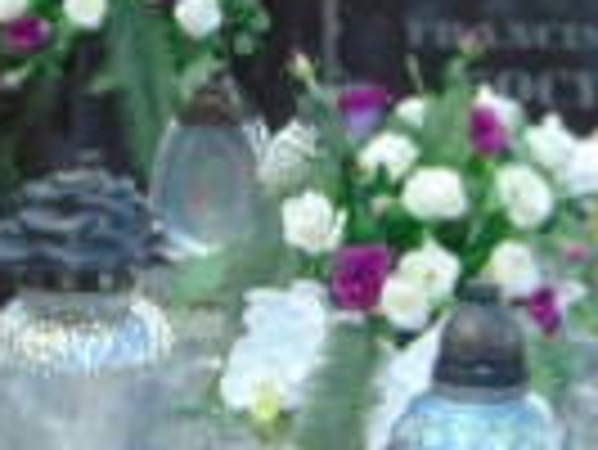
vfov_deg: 9.3
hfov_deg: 12.4
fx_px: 2749
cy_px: 306
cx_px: 315
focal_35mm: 159
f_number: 3.2
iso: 80
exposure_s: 1/500
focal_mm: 5.8
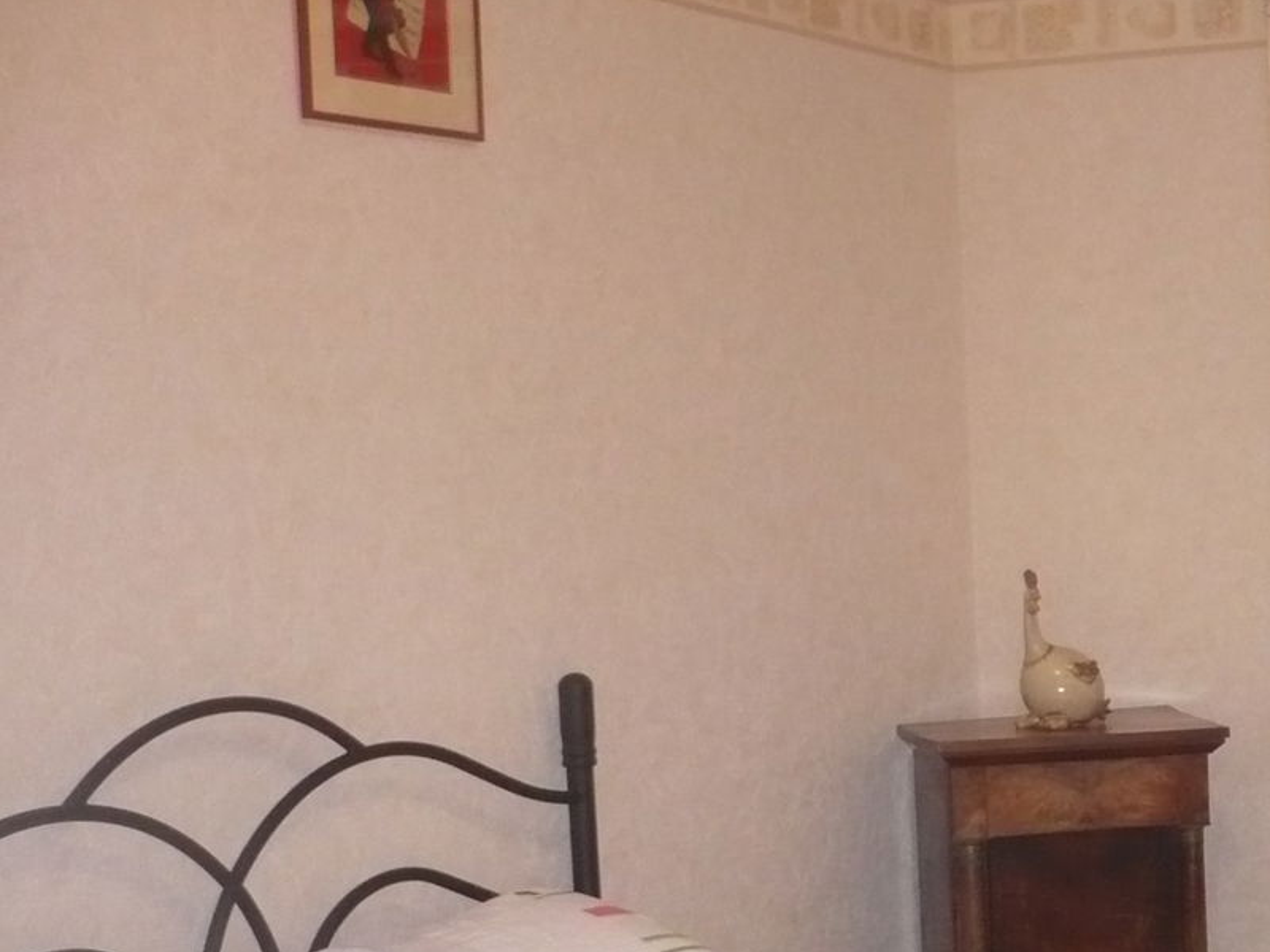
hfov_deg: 26.4
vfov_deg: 20.8
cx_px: 1245
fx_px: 2568
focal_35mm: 70
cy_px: 768
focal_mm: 5.8
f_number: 2.8
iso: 320
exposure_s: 1/30
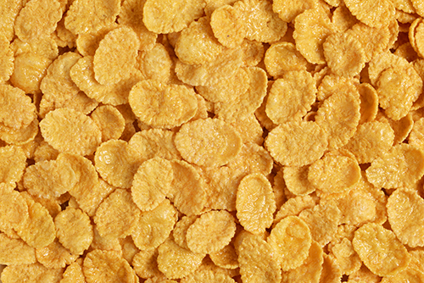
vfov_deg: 13.7
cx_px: 212
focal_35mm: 100
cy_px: 142
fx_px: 1178
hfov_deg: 20.4
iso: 100
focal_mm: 100
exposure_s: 1/125
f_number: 16
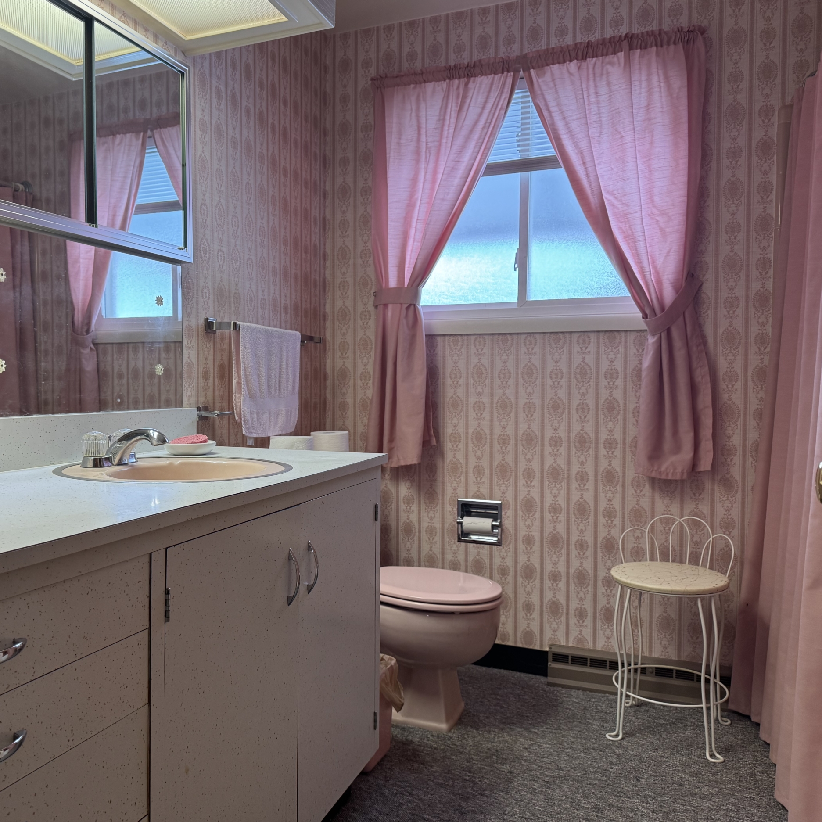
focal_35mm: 29
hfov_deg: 54.9
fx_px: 779
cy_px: 404
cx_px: 302
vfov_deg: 55.6
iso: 200
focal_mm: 6.76
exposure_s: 1/120
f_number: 1.78
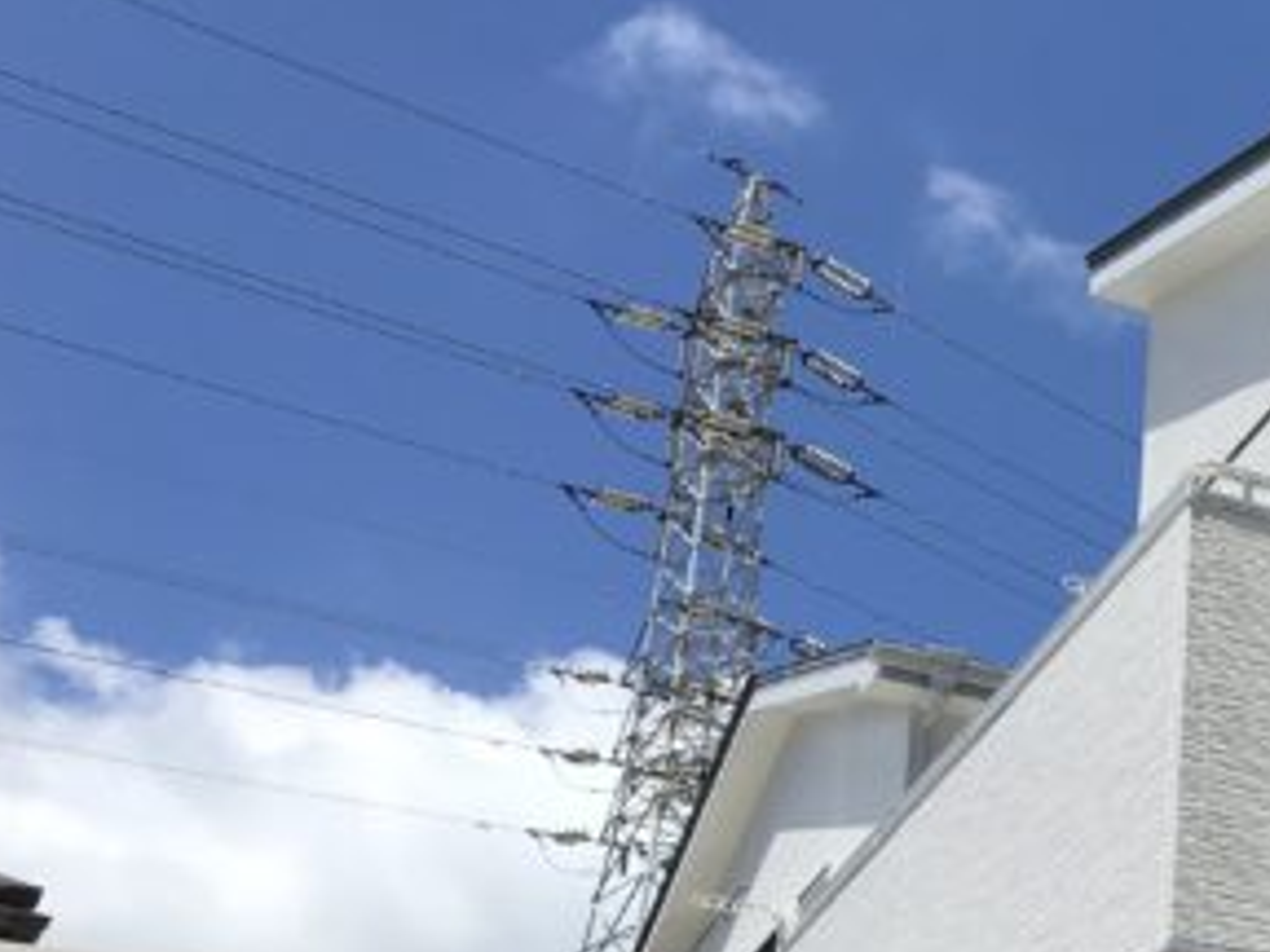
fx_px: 2568
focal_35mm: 70
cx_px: 1543
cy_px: 965
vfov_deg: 20.3
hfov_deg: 24.9
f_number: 1.8
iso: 20
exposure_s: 1/3425
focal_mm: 3.99
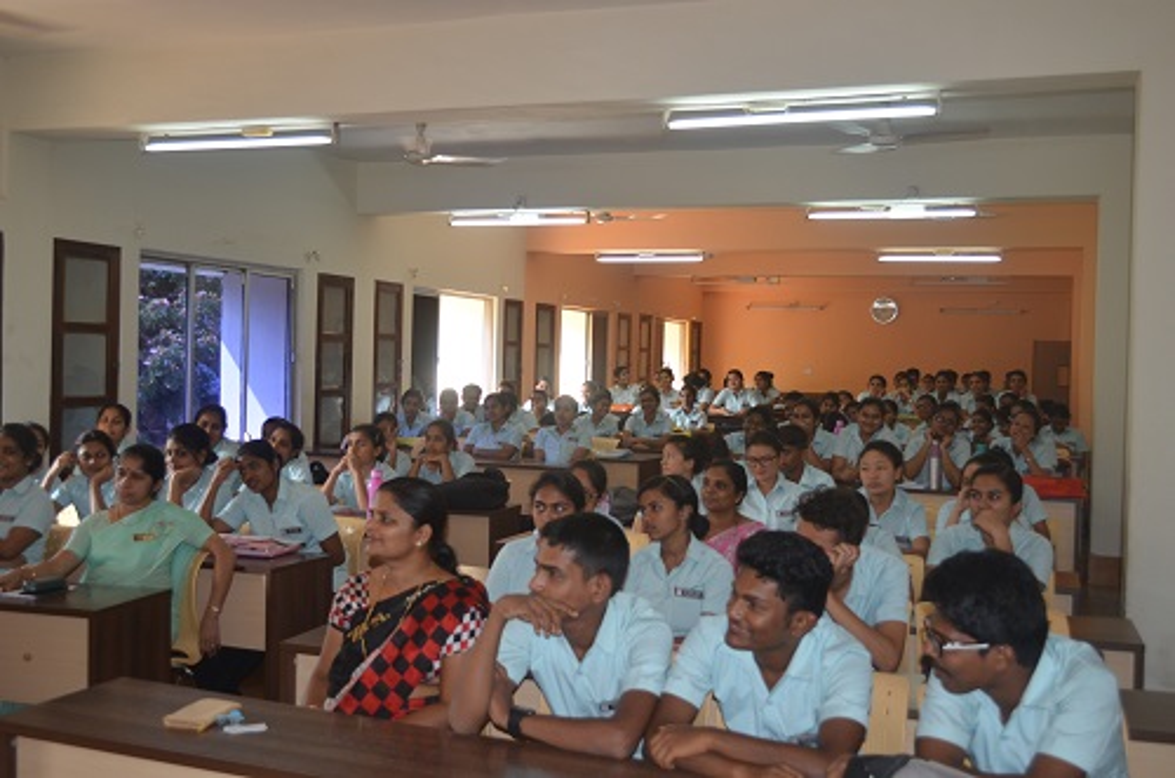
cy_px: 389
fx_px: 1172
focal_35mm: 36
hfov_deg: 53.2
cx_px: 588
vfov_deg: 36.7
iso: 400
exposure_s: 1/80
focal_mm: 24
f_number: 4
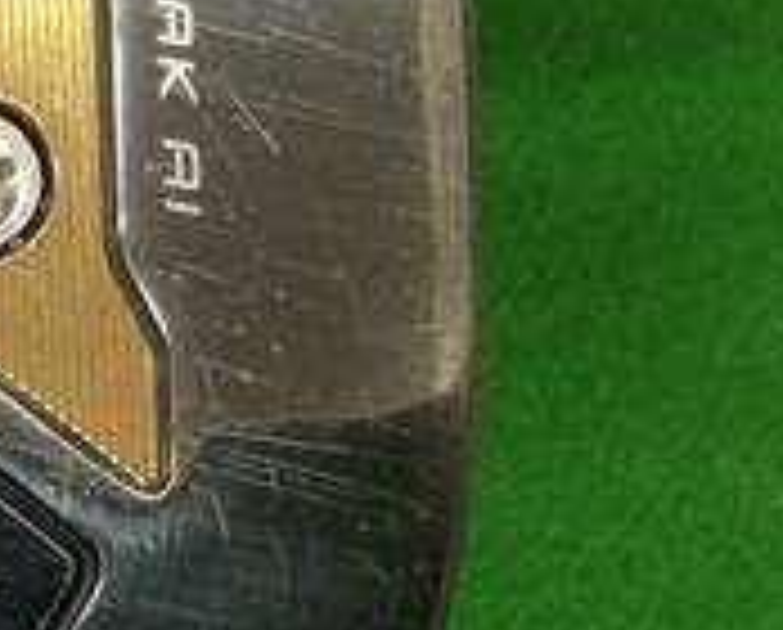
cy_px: 171
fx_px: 2578
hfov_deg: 16.0
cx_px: -346
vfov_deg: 13.9
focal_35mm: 111
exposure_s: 1/30
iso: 100
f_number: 2.4
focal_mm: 3.3
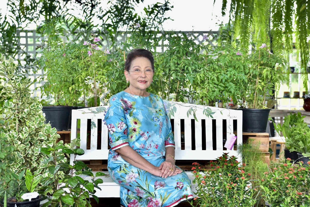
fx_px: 603
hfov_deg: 28.8
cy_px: 104
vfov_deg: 19.5
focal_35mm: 70
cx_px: 155
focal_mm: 70
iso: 400
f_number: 6.3
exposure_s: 1/125
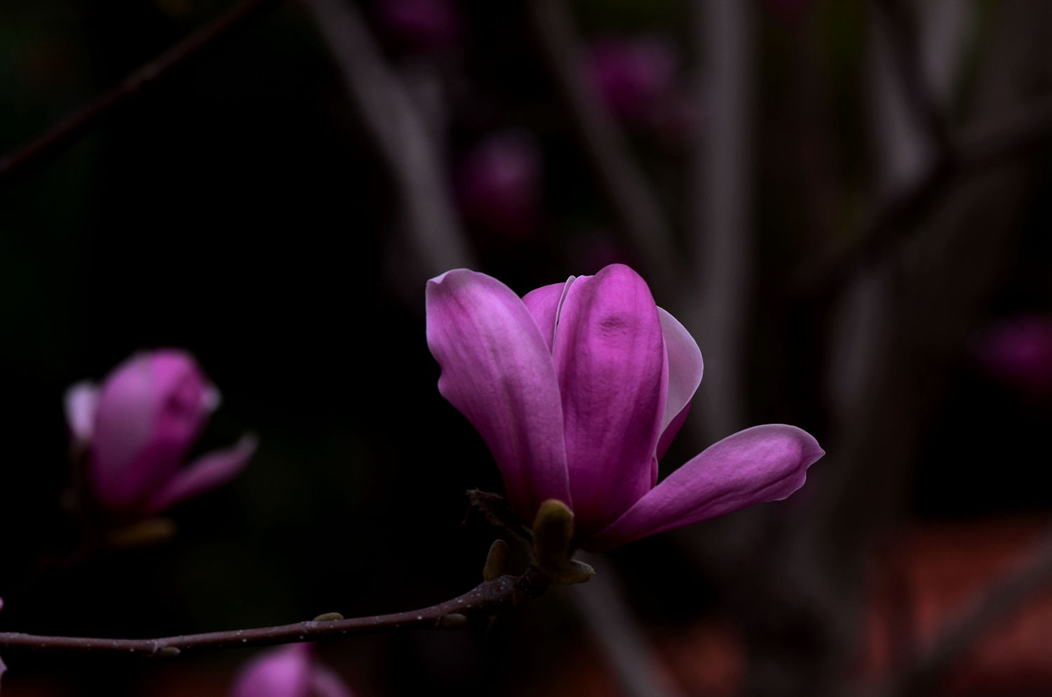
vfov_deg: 8.7
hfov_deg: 13.1
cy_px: 348
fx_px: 4594
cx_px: 526
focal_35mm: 158
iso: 200
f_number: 5.6
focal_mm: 105
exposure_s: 1/180
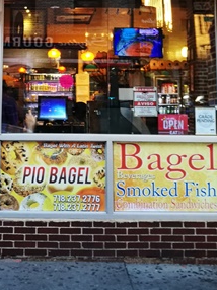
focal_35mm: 68
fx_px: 569
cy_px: 22
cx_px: 54
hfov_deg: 21.4
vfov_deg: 27.4
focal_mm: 4.5
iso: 160
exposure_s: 1/40
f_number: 2.2
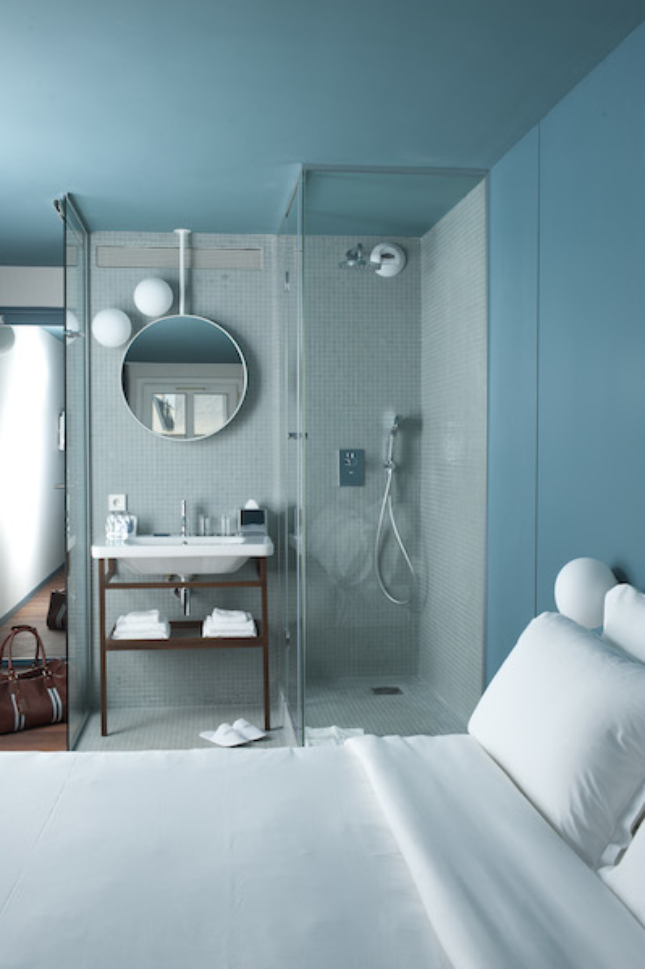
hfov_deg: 37.8
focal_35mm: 35
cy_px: 484
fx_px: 942
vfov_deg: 54.5
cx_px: 322
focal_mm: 35
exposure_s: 1/200
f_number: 10
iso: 160
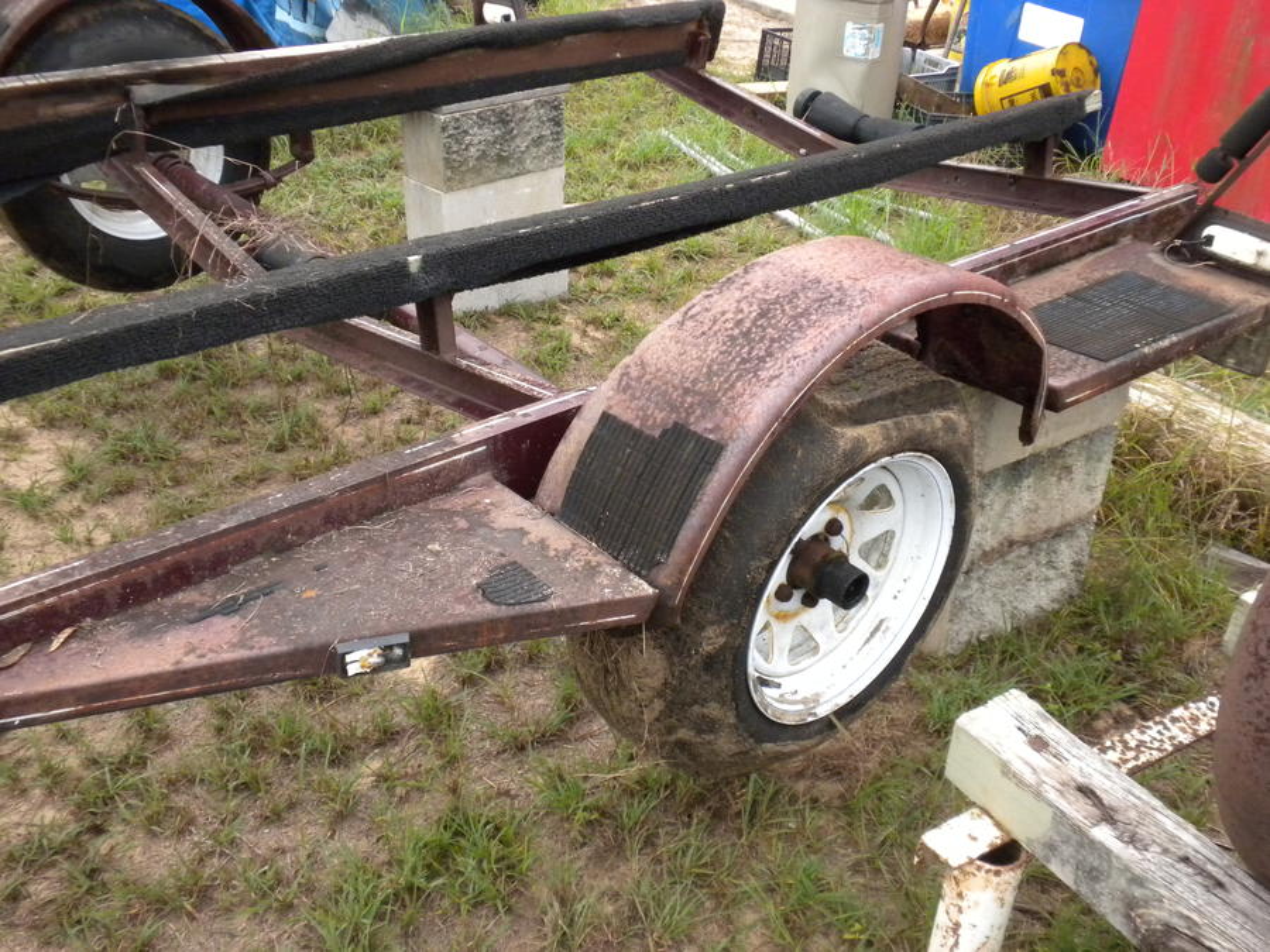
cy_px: 476
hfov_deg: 50.1
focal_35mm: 37
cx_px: 635
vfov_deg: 38.7
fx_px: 1357
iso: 400
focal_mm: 6.6
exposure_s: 1/467
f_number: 3.5
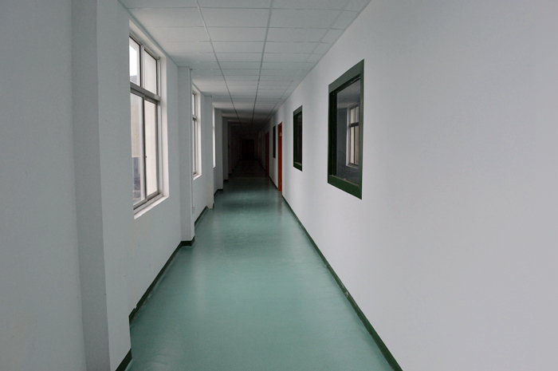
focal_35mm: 27
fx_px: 418
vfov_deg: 47.8
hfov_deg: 67.4
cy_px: 186
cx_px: 279
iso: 160
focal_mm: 18
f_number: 5.6
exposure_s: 1/125
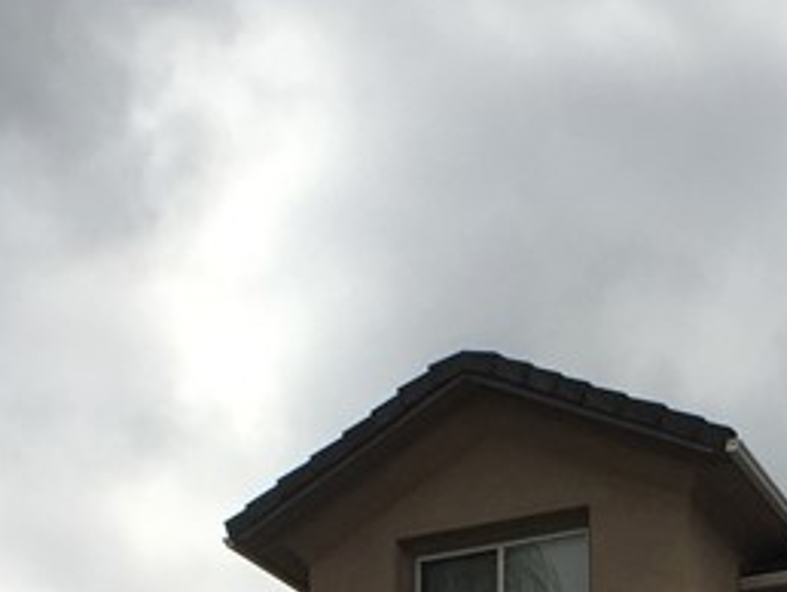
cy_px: 888
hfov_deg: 16.9
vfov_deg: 12.3
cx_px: 705
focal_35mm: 115
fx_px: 2617
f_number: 2.2
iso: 32
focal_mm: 4.15
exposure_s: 1/4405
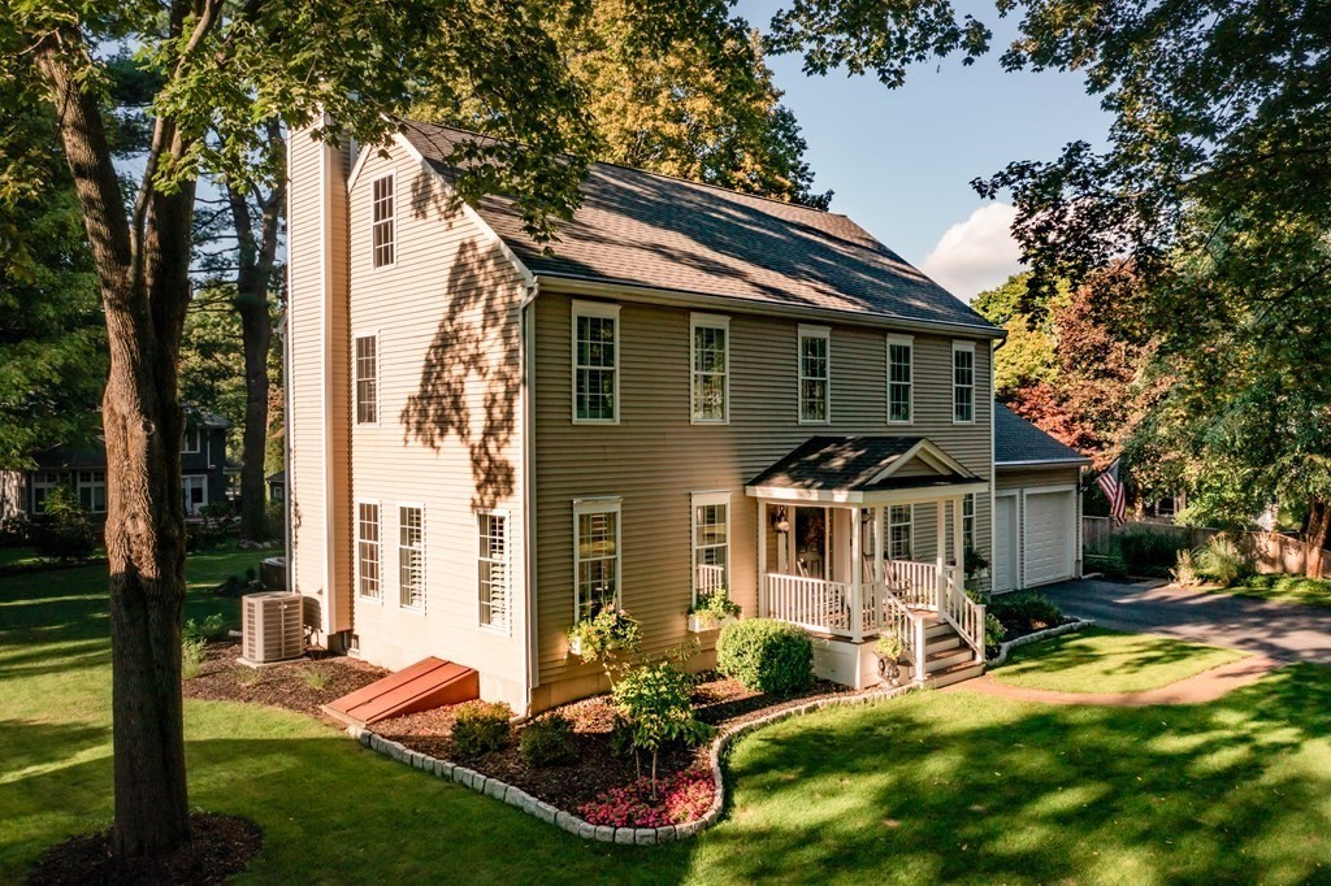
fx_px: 1035
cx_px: 666
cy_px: 443
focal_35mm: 28
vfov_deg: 46.4
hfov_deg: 65.5
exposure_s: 1/200
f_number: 5
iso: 100
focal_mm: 10.26
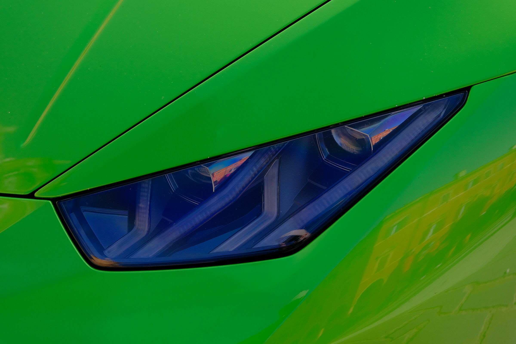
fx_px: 1046
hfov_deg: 27.7
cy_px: 172
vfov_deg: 18.7
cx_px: 258
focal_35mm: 73
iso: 320
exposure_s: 1/480
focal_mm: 48.5
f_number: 4
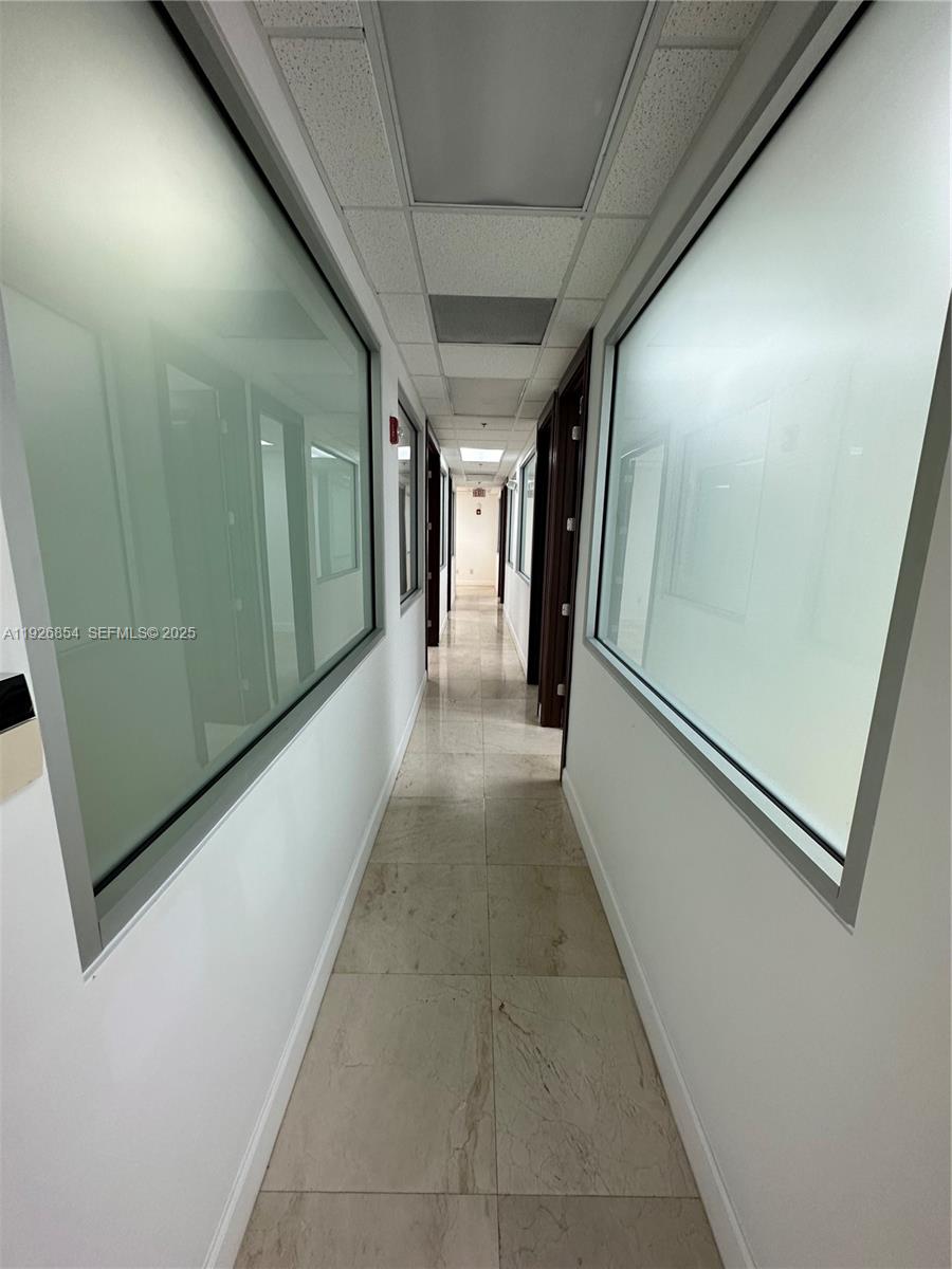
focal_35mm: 14
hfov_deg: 85.7
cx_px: 476
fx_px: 513
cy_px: 634
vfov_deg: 102.1
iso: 200
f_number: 2.2
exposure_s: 1/120
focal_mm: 2.22
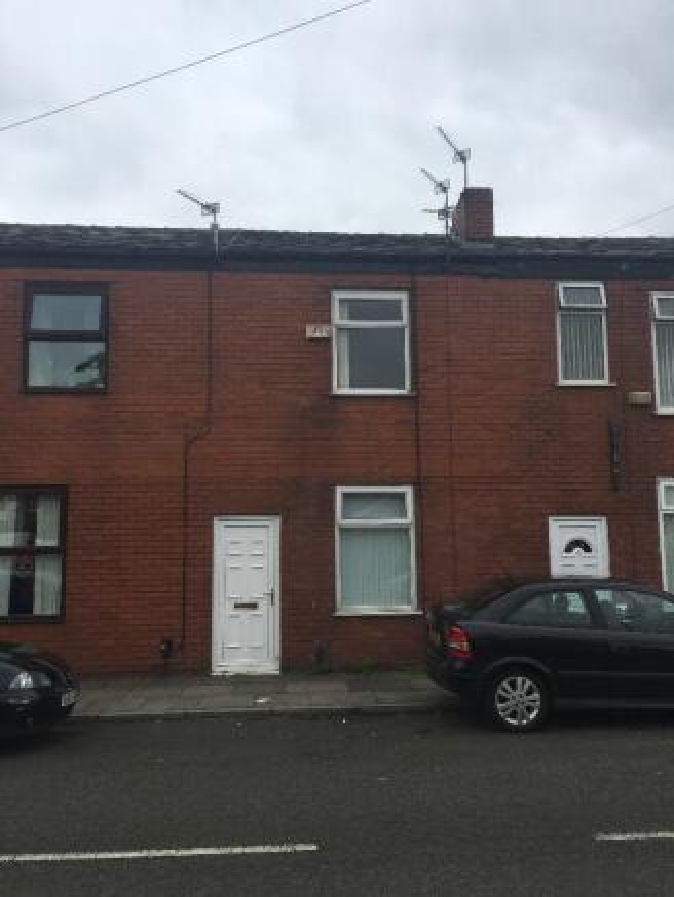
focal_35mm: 29
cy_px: 448
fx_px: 753
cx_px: 337
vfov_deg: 61.6
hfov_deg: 48.2
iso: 25
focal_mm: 4.15
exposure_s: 1/950
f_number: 2.2
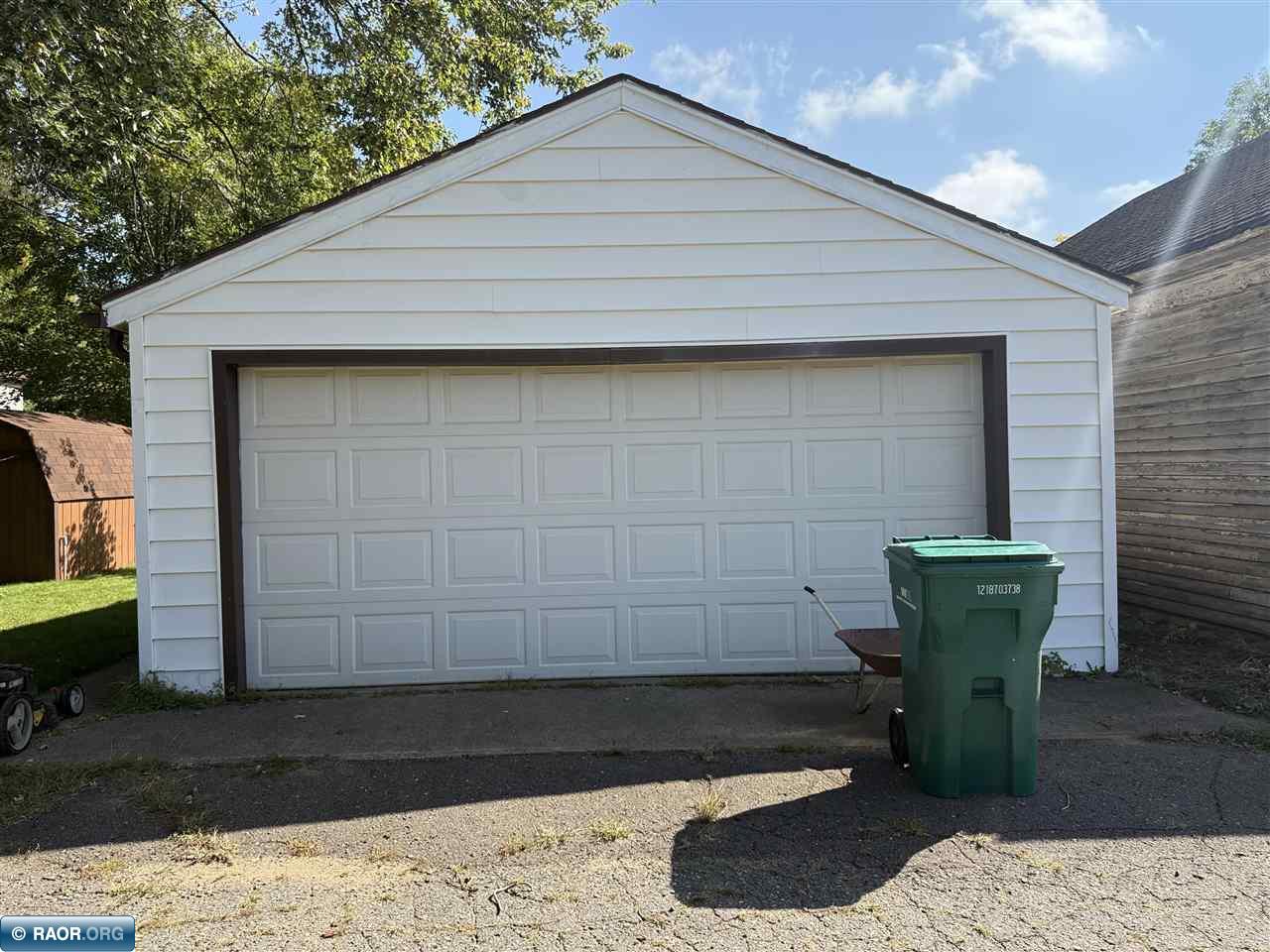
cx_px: 635
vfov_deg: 56.8
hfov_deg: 71.6
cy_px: 476
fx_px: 881
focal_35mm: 24
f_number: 1.78
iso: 100
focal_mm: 6.76
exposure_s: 1/3279
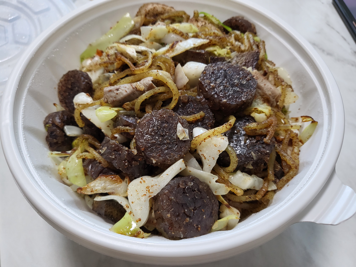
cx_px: 178
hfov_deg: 67.3
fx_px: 267
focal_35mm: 26
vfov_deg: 53.1
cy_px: 134
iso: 200
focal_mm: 4.25
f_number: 1.8
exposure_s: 1/120
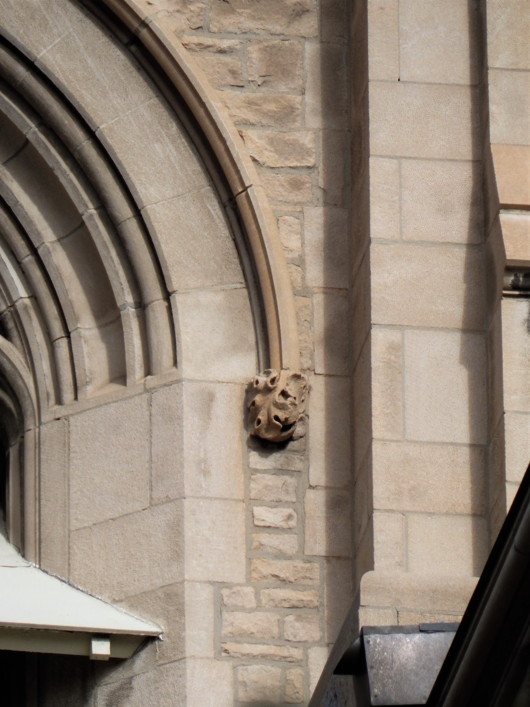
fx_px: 15618
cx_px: 265
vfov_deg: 2.6
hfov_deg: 1.9
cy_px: 354
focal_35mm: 765
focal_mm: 136
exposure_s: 1/800
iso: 125
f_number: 5.9
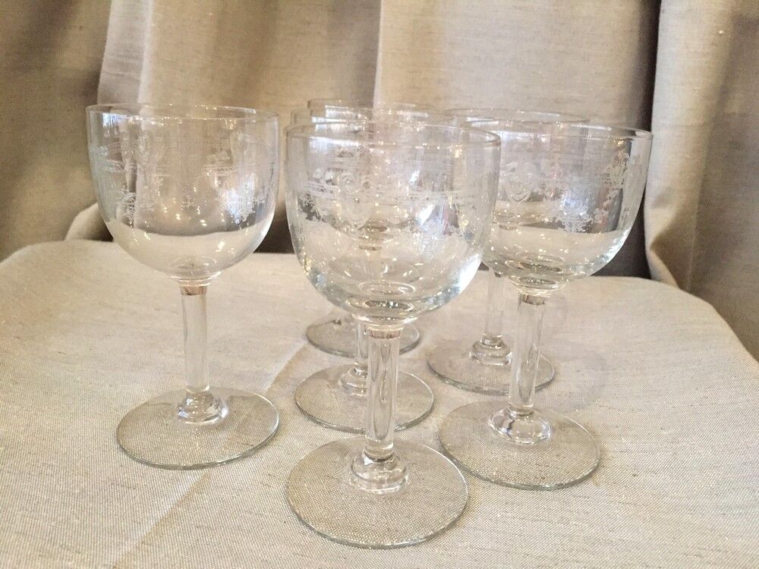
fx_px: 636
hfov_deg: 61.7
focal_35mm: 29
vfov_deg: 48.2
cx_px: 380
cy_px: 284
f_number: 2.2
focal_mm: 4.15
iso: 250
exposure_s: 1/25
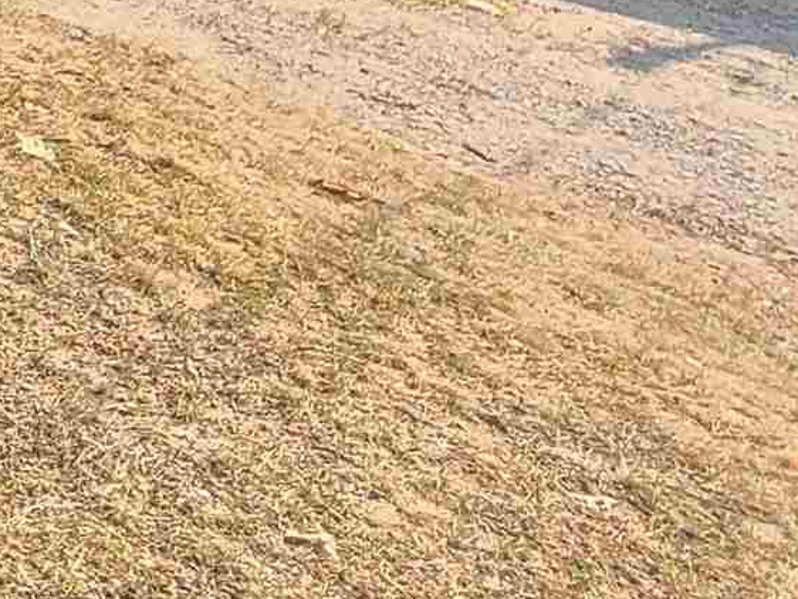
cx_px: -621
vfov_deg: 17.5
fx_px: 1637
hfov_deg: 20.1
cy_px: -417
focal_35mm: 71
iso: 50
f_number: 2.2
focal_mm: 2.2
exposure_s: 1/556
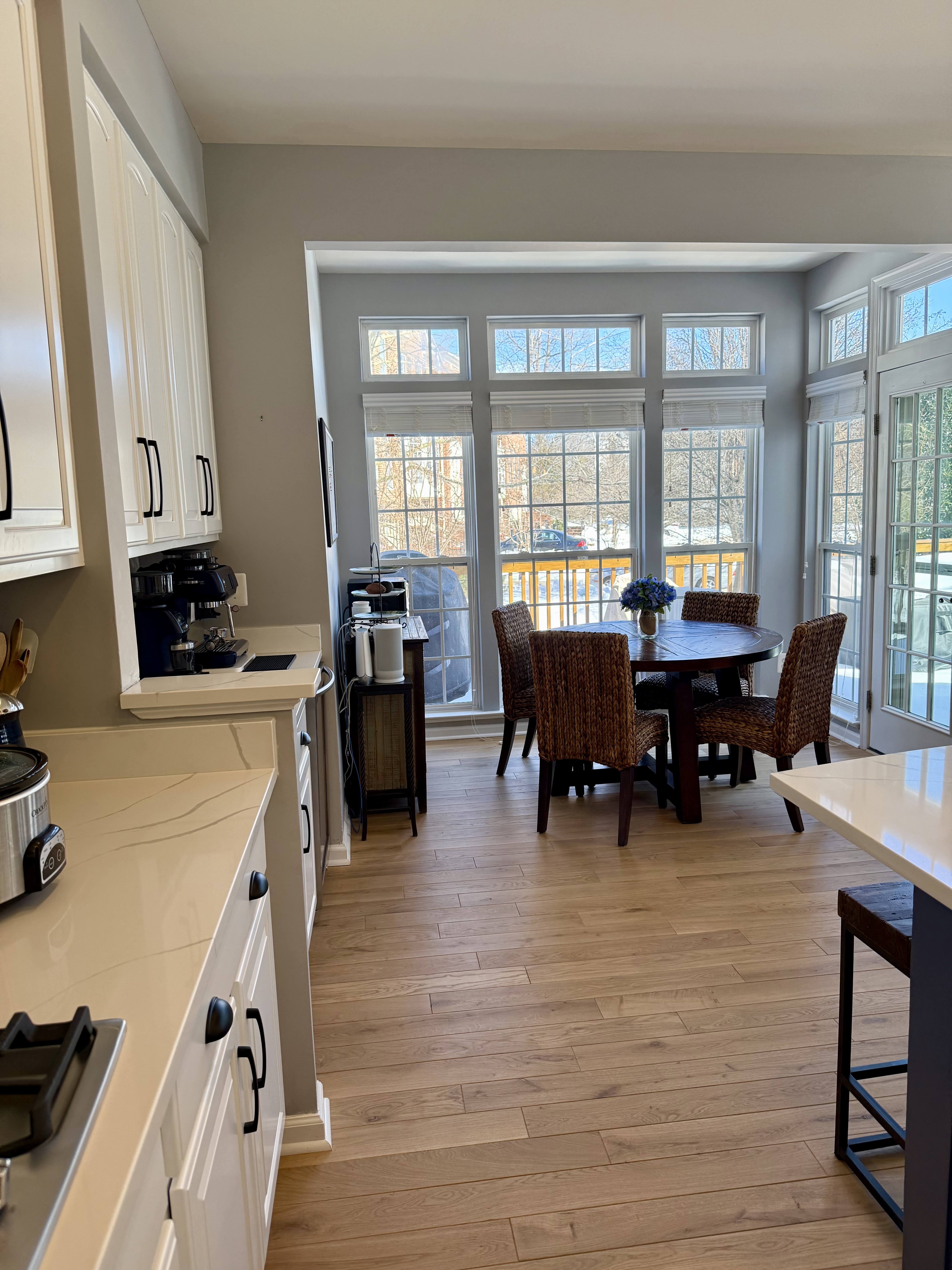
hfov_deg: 56.8
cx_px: 476
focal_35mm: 24
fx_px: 880
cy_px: 635
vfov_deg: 71.6
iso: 100
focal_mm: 6.76
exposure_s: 1/308
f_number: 1.78
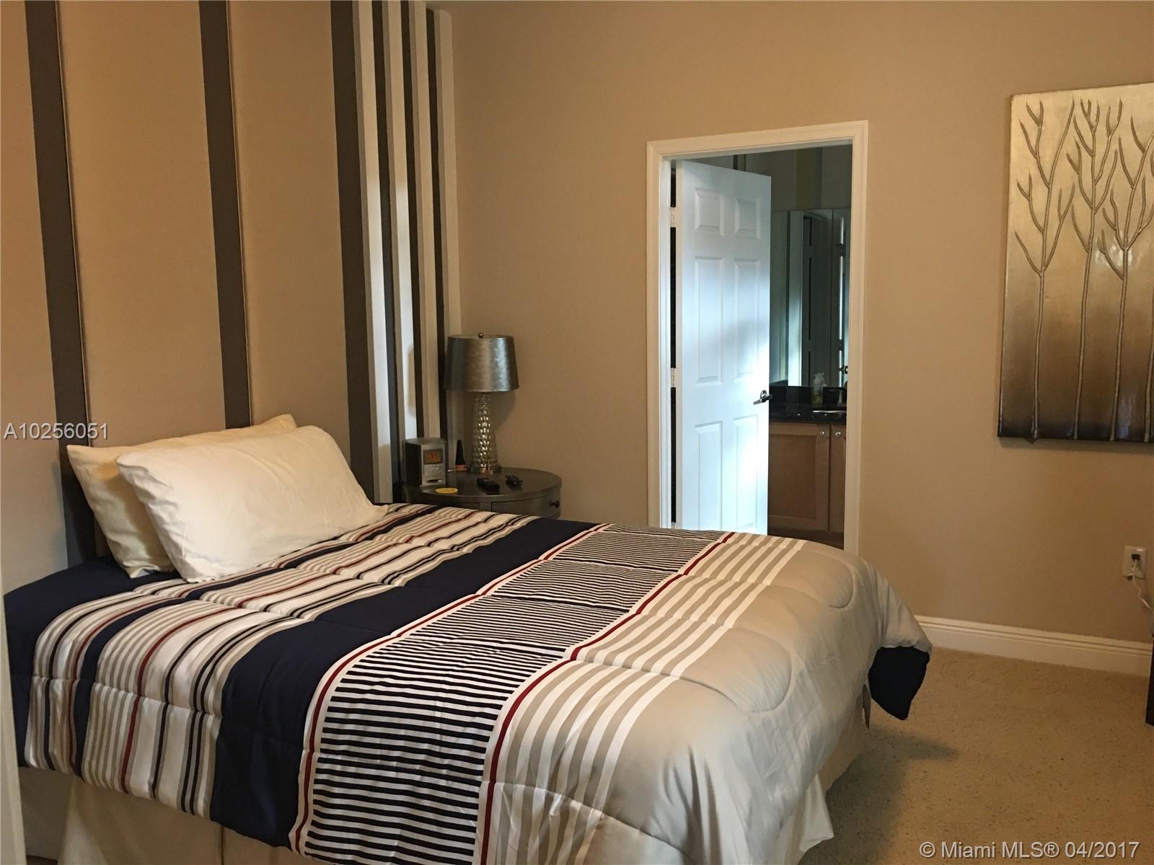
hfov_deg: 61.7
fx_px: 967
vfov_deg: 48.2
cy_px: 432
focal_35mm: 29
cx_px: 577
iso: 100
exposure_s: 1/15
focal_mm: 4.15
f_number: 2.2
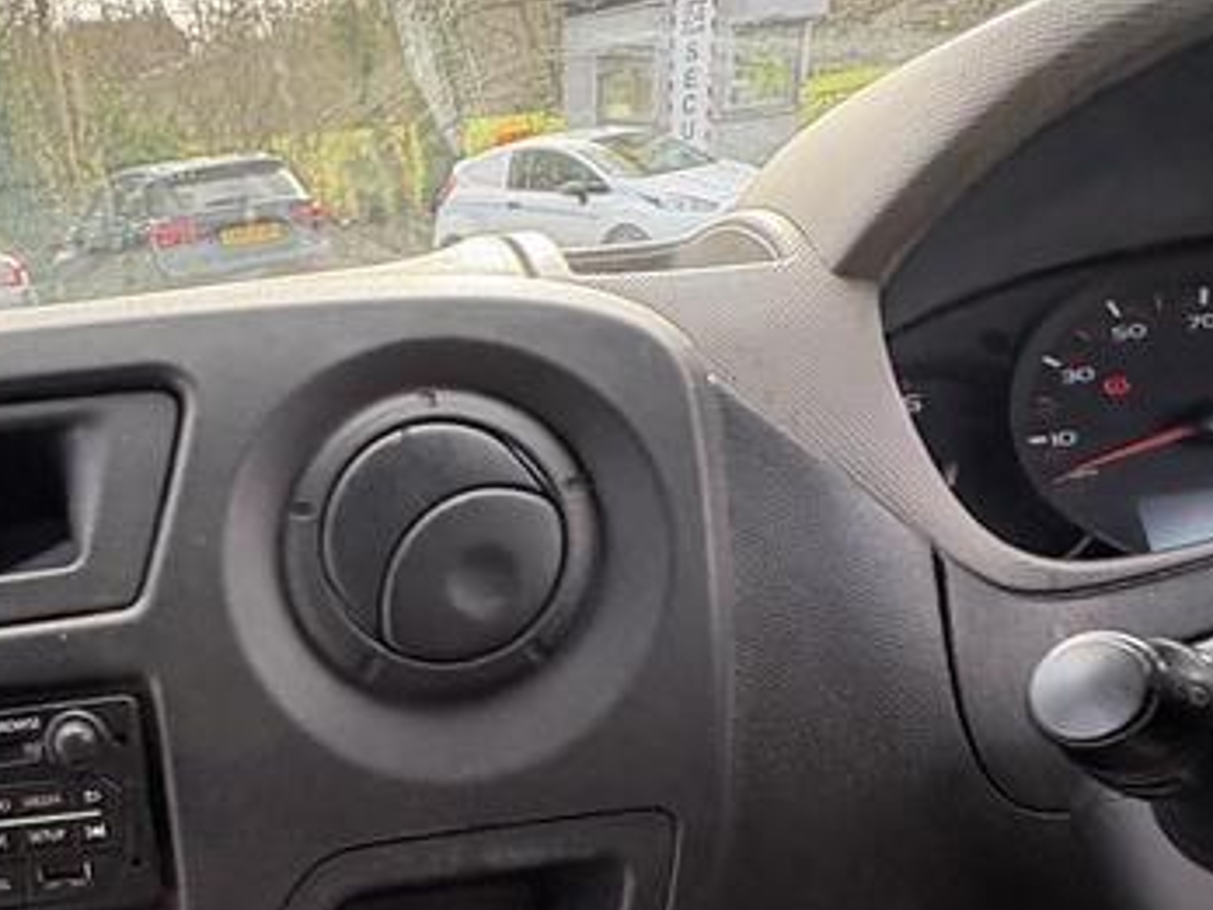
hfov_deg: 47.4
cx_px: 178
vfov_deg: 37.7
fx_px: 1261
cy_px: 774
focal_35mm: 36
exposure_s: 1/140
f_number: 2.2
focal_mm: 2.22
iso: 125
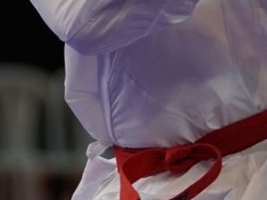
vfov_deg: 1.5
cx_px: 203
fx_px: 7783
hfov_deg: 2.0
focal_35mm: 1009
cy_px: 85
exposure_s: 1/1000
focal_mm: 156
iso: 640
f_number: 2.8
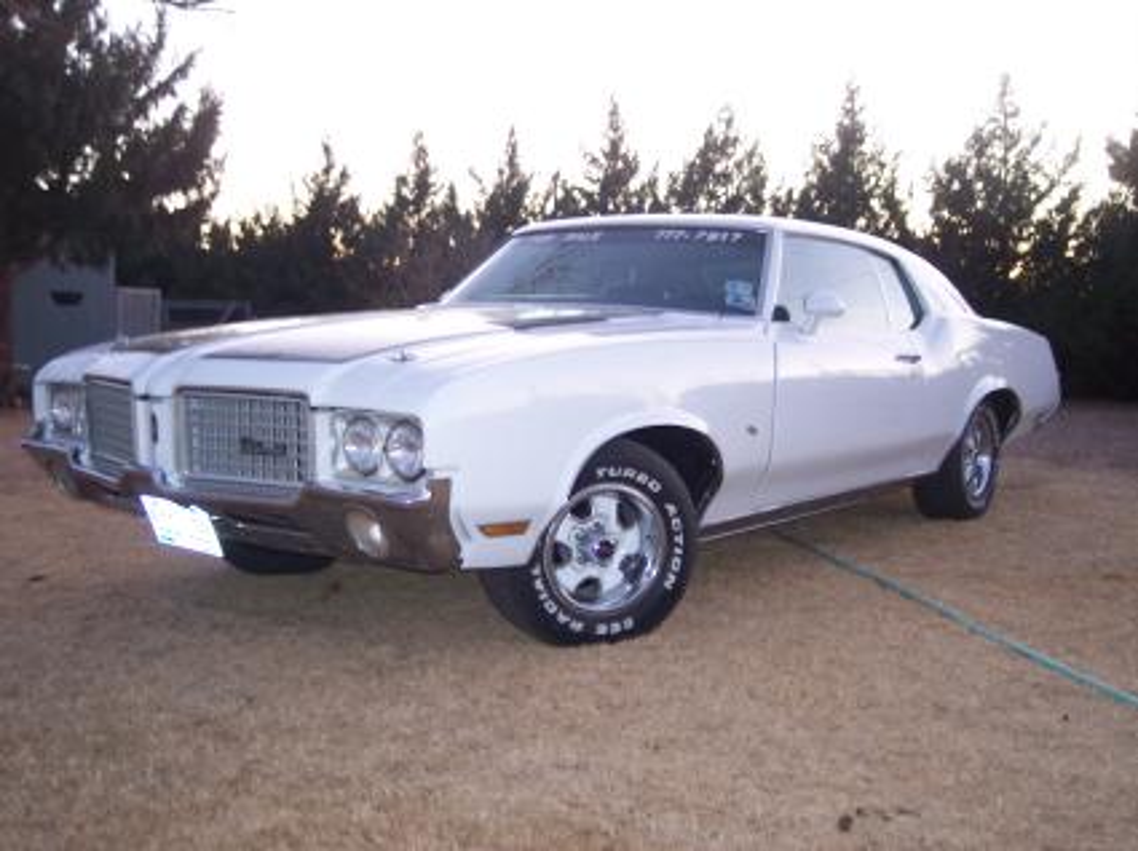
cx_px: 569
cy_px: 426
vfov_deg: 37.7
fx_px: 1248
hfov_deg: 49.0
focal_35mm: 38
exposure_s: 1/4
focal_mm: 8
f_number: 2.8
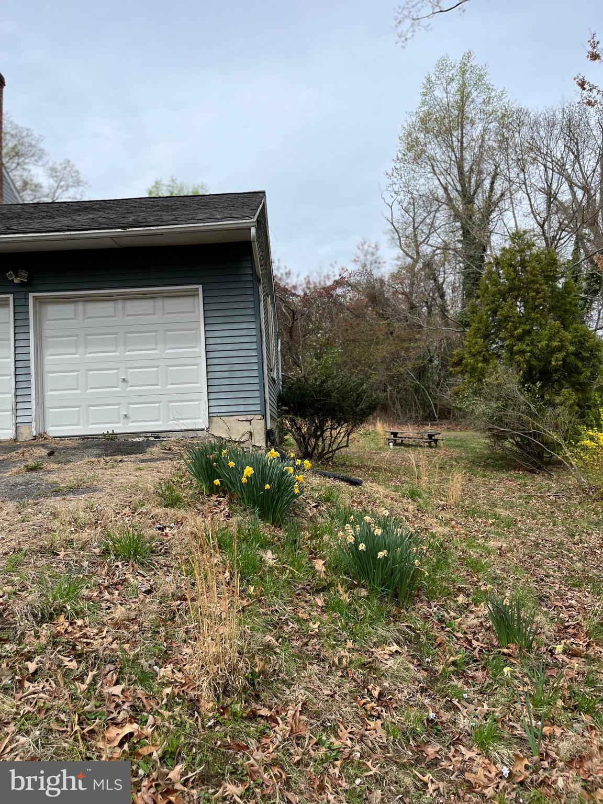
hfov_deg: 53.1
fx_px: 604
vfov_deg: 67.3
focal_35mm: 26
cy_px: 402
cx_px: 302
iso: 50
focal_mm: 5.1
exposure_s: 1/3876
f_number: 1.6
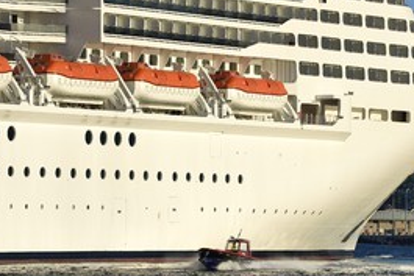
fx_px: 3647
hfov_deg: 6.5
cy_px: 100
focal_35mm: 317
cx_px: 258
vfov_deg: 4.3
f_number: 9
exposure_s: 1/640
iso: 200
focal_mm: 200
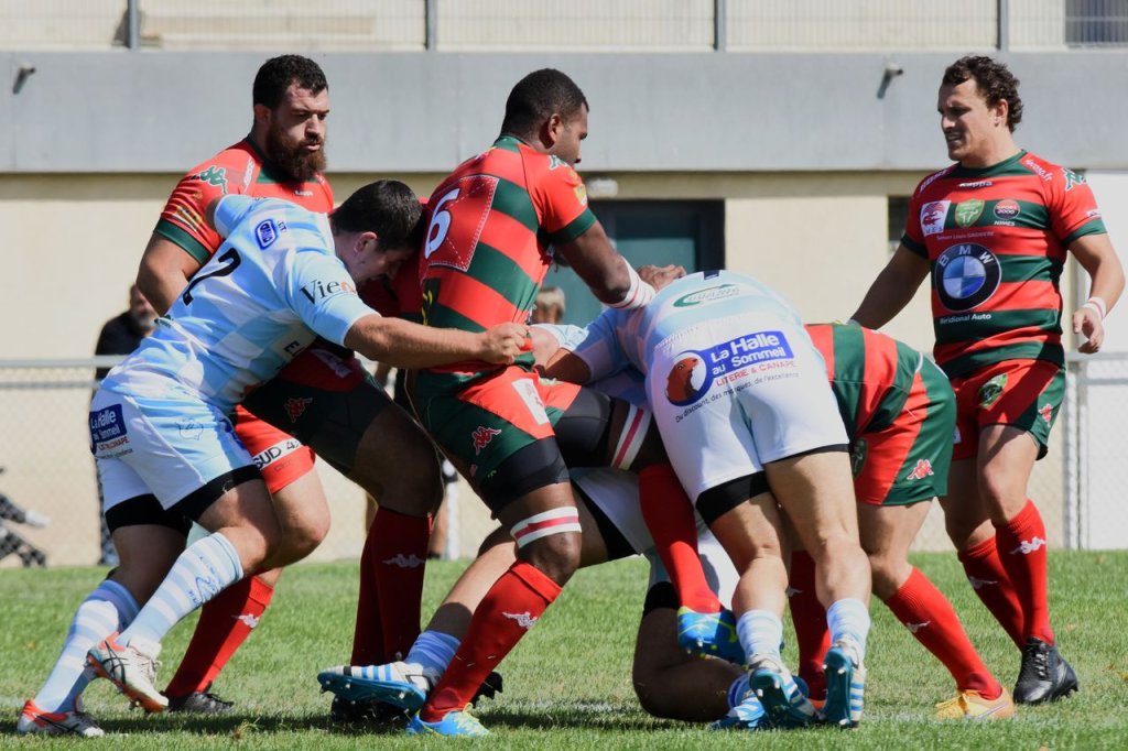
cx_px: 564
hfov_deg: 4.6
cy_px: 376
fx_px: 14095
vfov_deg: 3.1
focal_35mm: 450
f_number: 11
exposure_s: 1/1250
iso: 800
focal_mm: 300
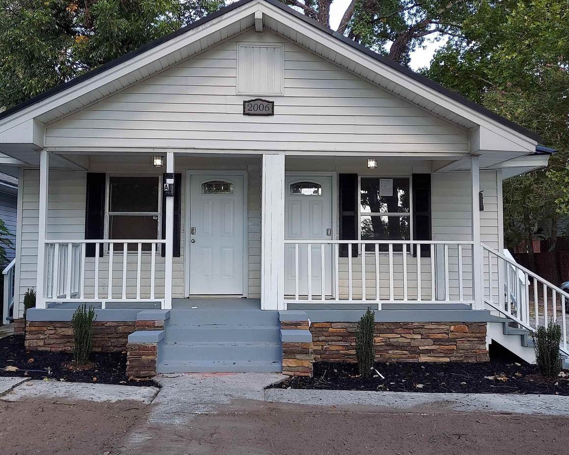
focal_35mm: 27
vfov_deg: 53.2
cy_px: 222
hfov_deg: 64.0
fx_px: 455
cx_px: 267
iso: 50
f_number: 2
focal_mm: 4.6
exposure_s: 1/195
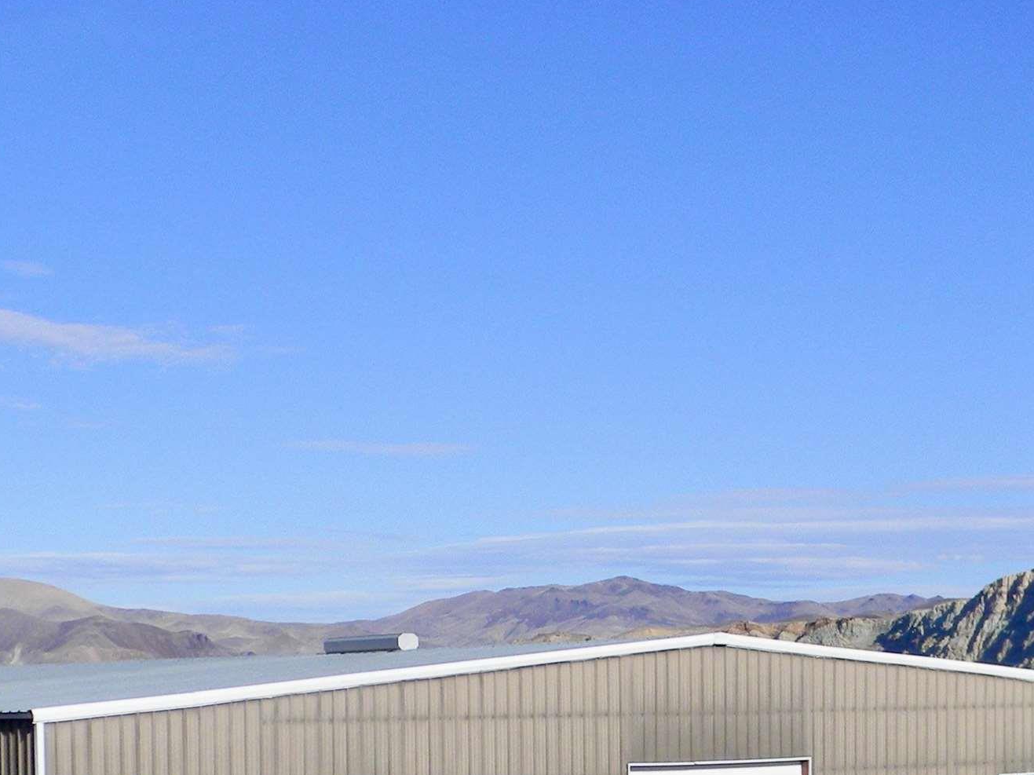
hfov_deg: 23.2
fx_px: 2508
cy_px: 773
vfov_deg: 17.2
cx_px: 407
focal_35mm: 84
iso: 80
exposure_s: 1/337
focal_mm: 6.4
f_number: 7.4
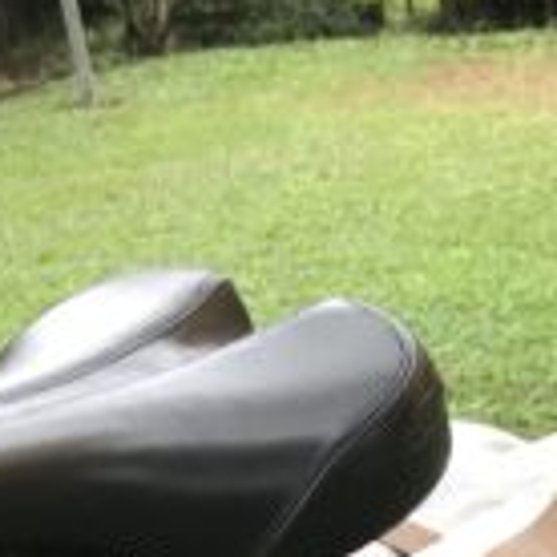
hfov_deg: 13.7
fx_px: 2221
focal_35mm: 122
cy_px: 904
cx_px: 747
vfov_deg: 13.3
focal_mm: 3.99
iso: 25
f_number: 1.8
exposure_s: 1/100
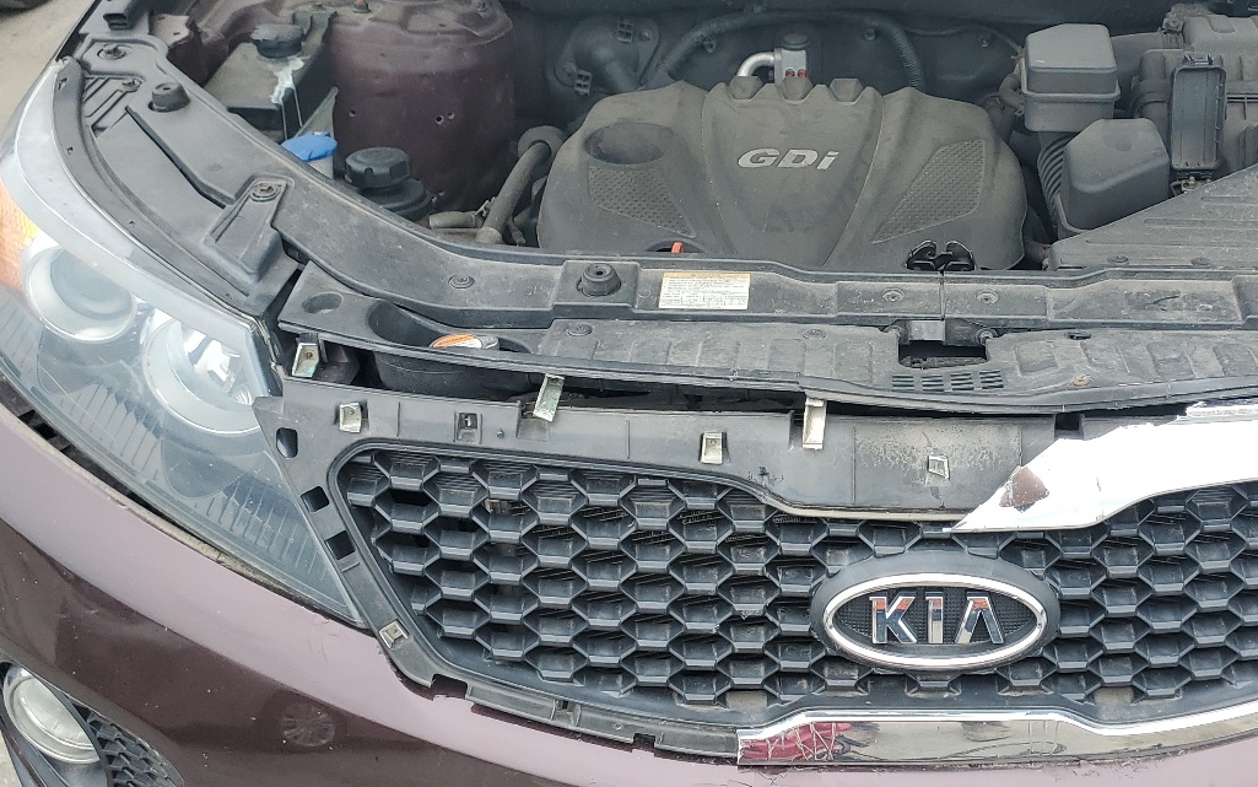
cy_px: 336
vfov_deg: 29.8
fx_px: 1474
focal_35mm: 43
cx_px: 875
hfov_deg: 45.2
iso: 50
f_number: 1.5
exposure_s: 1/714
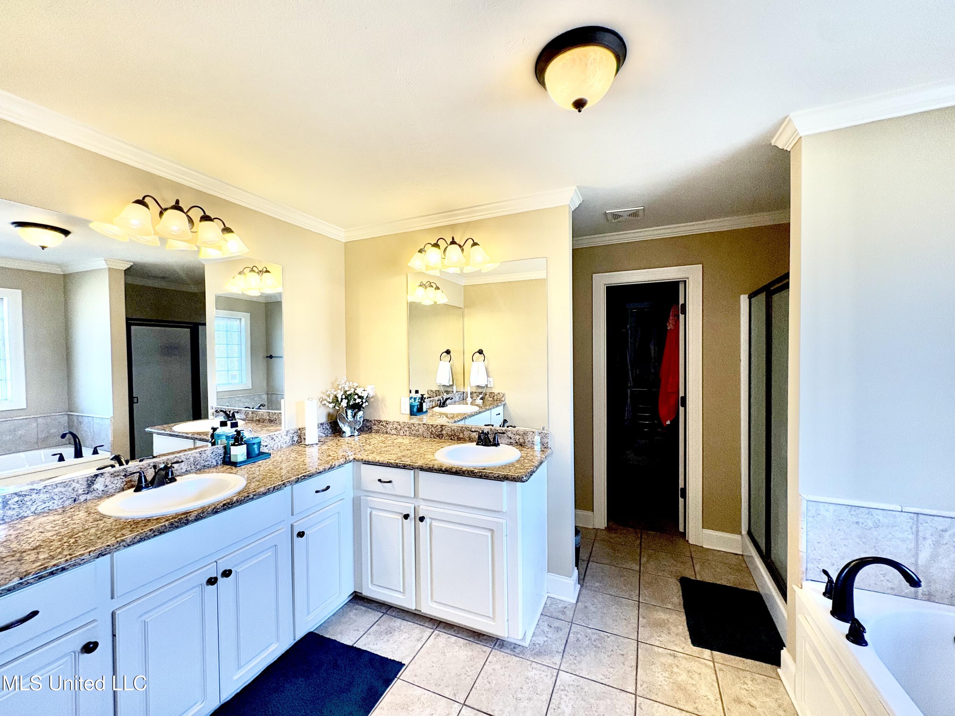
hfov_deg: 102.1
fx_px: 386
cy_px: 358
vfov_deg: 85.7
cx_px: 478
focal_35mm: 14
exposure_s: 1/120
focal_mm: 2.22
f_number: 2.2
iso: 200
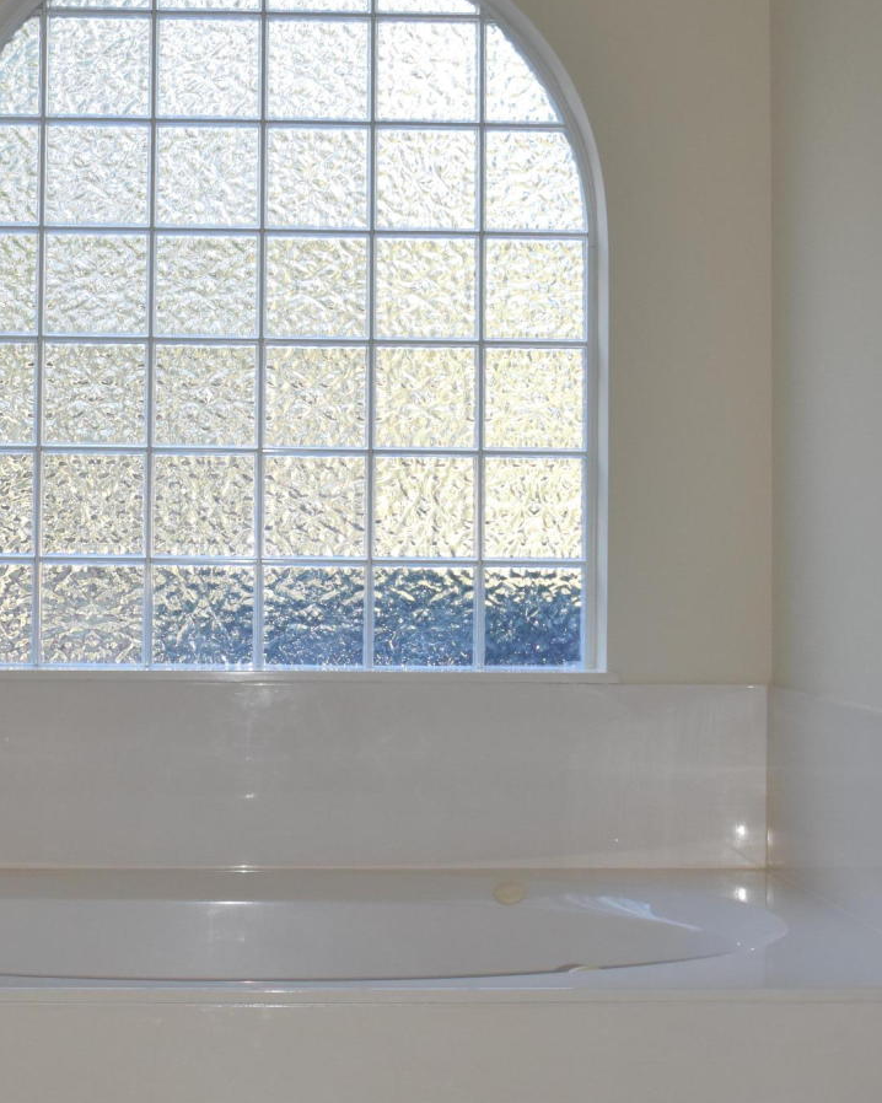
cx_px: 287
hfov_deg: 22.1
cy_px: 486
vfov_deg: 27.5
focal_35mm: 69
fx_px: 2252
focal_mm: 22
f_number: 5.6
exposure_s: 1/125
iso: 640
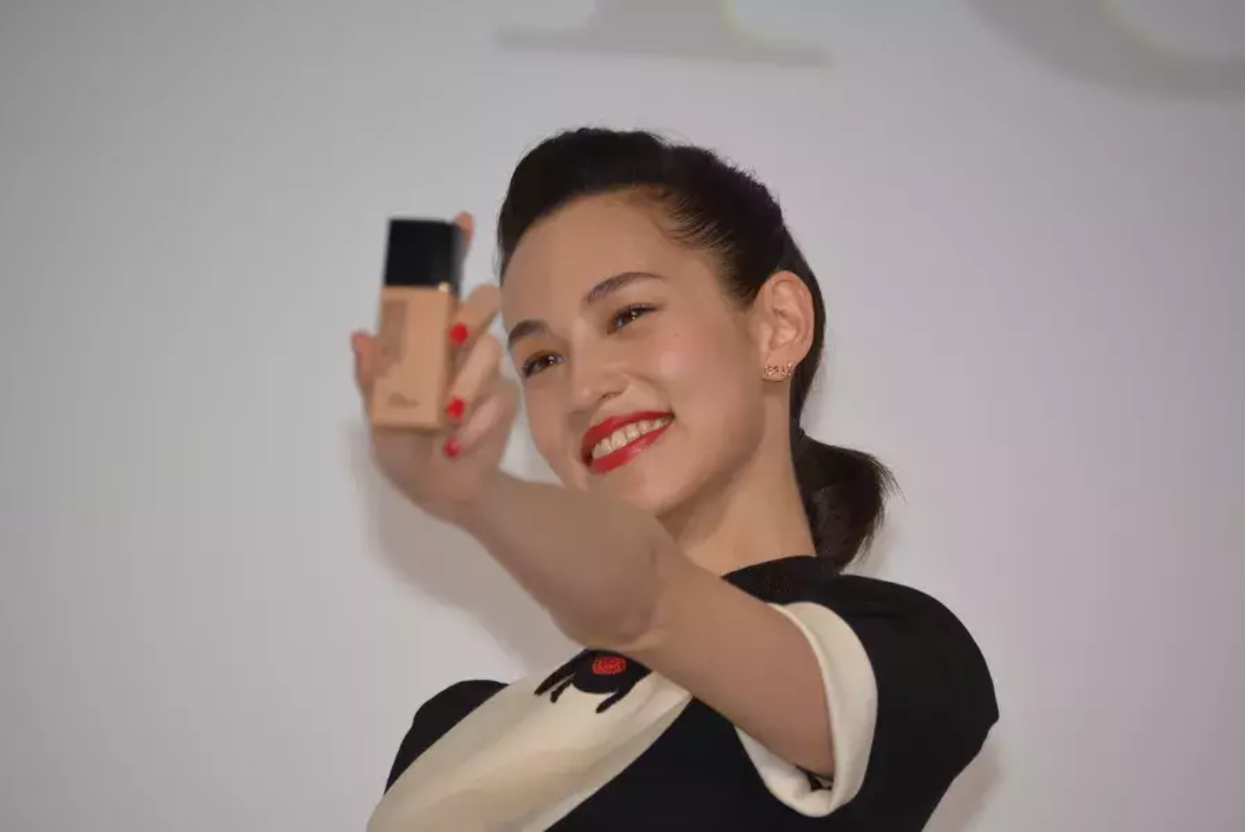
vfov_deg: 4.6
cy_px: 416
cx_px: 622
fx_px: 10383
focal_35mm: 300
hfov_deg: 6.9
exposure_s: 1/60
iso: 200
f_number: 5
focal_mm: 200
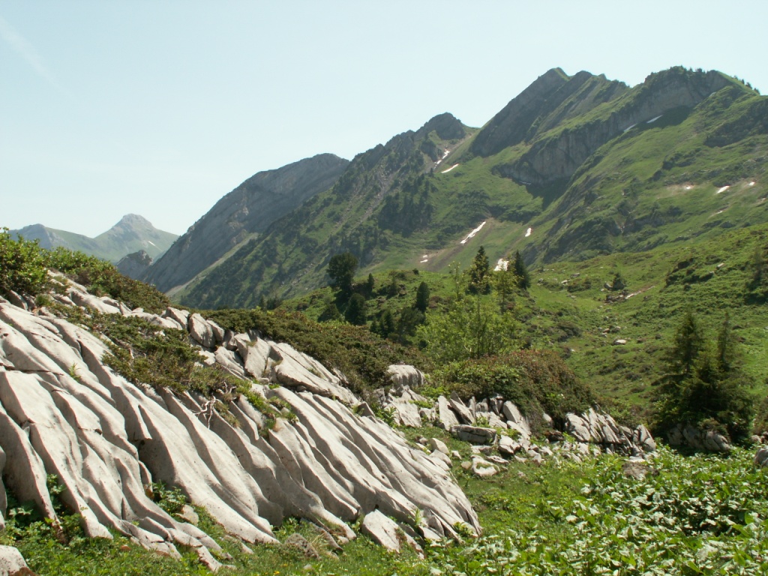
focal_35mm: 35
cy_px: 288
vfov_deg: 40.7
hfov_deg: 52.6
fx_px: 777
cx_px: 384
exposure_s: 1/200
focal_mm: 5.86
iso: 50
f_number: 5.6
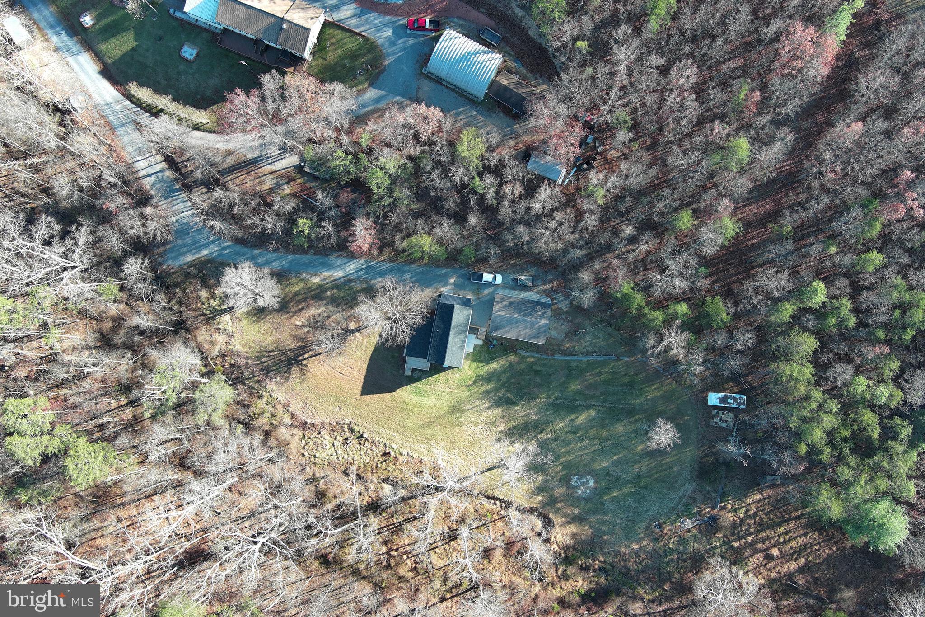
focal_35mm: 29
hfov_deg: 63.7
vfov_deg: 45.0
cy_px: 308
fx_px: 745
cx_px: 462
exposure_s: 1/155
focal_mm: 10.57
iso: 100
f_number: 2.8
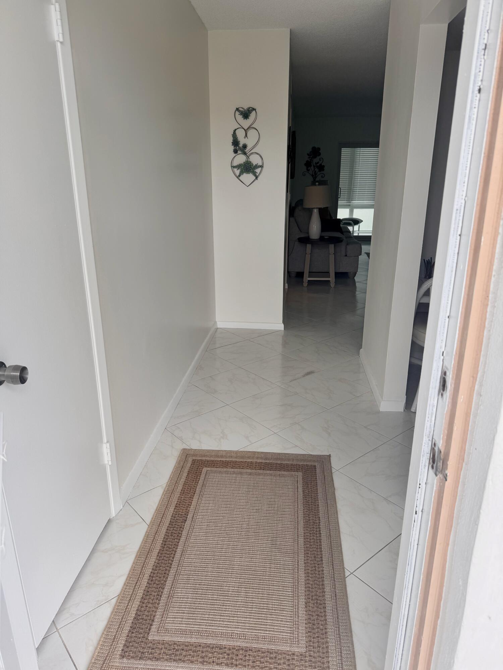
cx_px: 252
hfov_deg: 56.8
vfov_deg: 71.6
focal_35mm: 24
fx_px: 465
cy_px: 335
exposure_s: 1/522
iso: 80
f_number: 1.78
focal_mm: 6.76
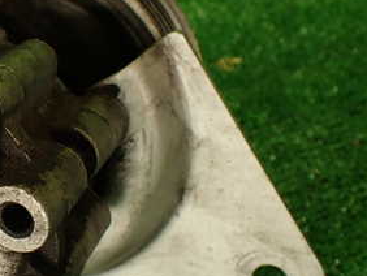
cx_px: 10
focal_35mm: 68
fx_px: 722
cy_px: 171
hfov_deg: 27.1
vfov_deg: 21.6
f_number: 2.4
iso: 125
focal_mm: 5.79
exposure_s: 1/60
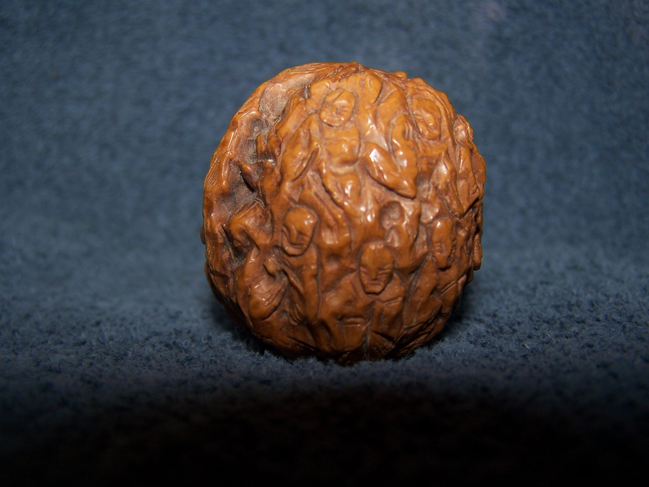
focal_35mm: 38
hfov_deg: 49.0
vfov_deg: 37.7
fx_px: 712
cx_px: 324
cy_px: 244
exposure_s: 1/60
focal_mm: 6.3
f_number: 2.8
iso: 80
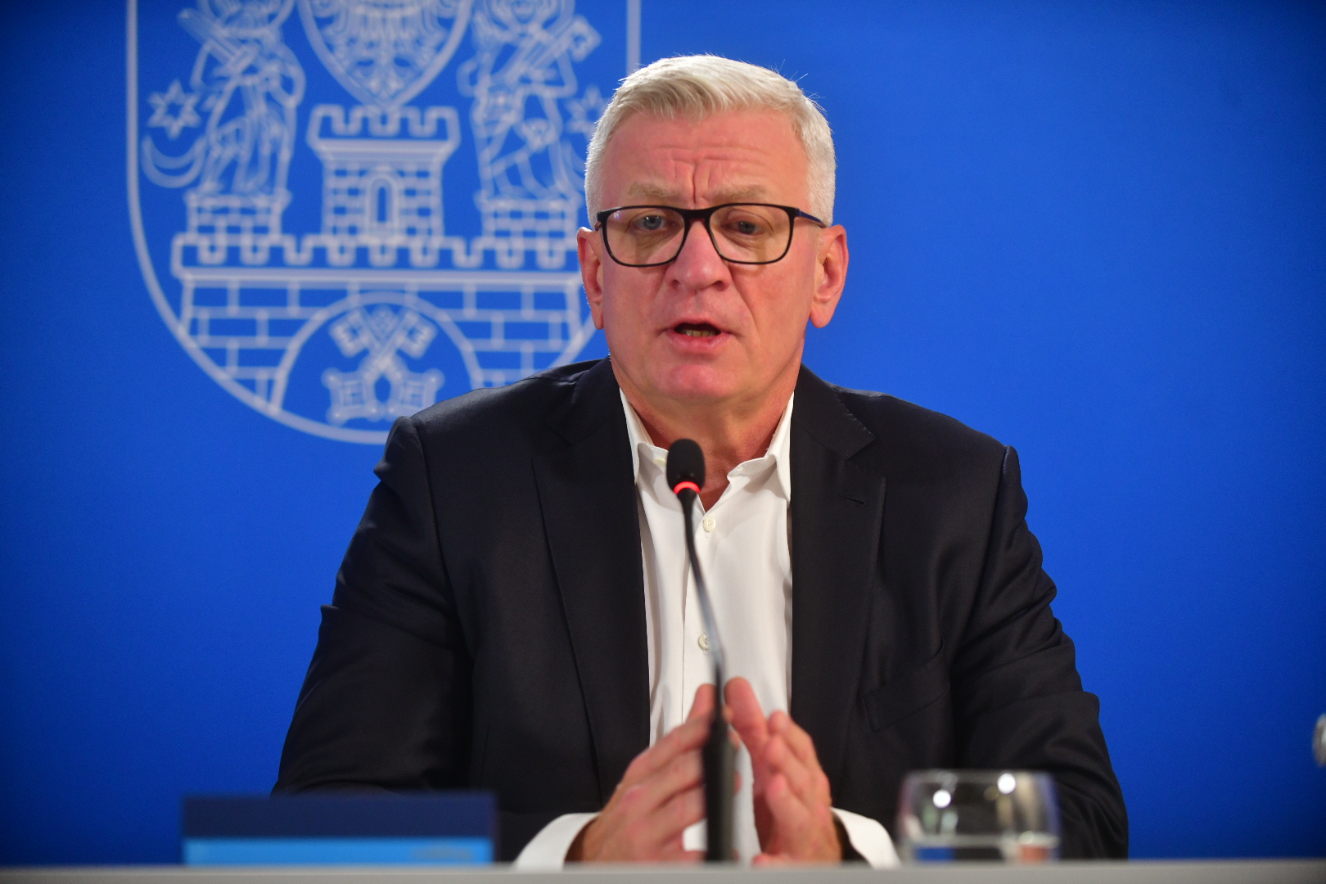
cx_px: 663
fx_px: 3757
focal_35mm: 102
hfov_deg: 20.0
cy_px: 442
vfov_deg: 13.4
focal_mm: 102
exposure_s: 1/160
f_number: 2.8
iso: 900
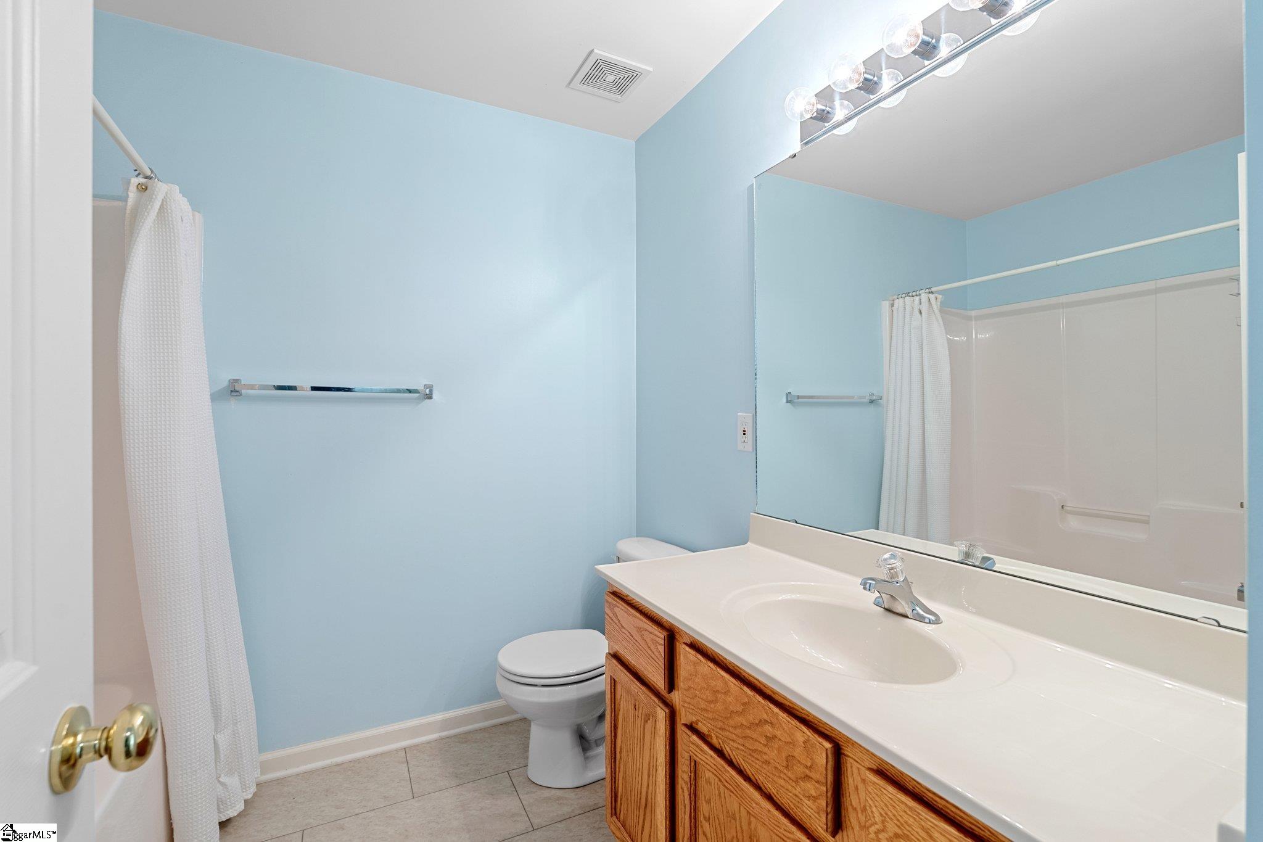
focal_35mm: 16
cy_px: 421
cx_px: 632
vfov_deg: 72.0
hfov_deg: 95.0
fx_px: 579
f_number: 8
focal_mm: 16.5
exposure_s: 1/6
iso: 250
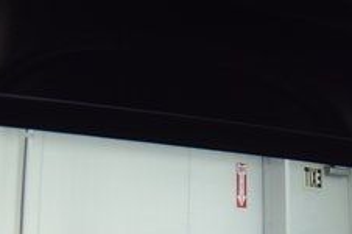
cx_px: 243
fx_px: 1039
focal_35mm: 106
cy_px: 233
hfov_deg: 19.2
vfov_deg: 12.7
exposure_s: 1/60
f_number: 4
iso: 560
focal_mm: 25
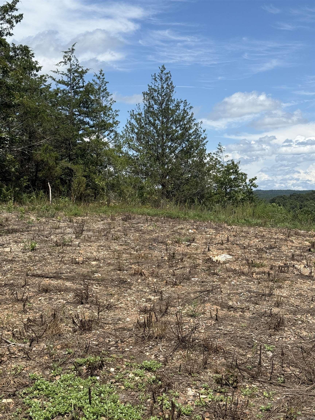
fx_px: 582
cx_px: 158
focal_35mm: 48
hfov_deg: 30.3
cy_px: 210
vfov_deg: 39.7
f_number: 1.78
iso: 64
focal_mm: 6.76
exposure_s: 1/5587
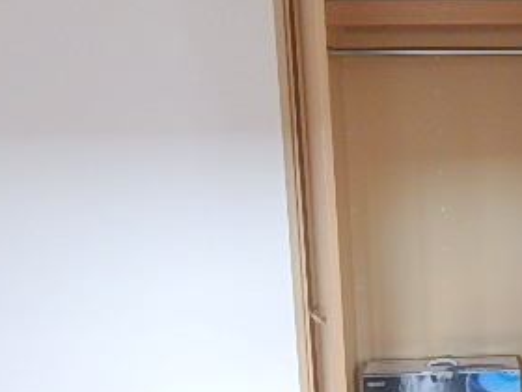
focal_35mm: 48
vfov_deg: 30.0
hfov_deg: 35.1
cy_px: 265
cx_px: 546
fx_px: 724
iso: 200
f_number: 3.5
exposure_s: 1/30
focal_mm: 3.7
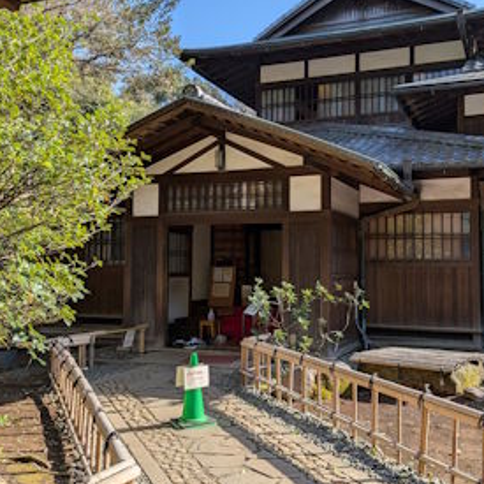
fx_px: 585
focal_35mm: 37
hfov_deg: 44.7
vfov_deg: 44.9
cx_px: 292
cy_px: 246
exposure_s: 1/1106
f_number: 1.7
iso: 29
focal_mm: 4.53
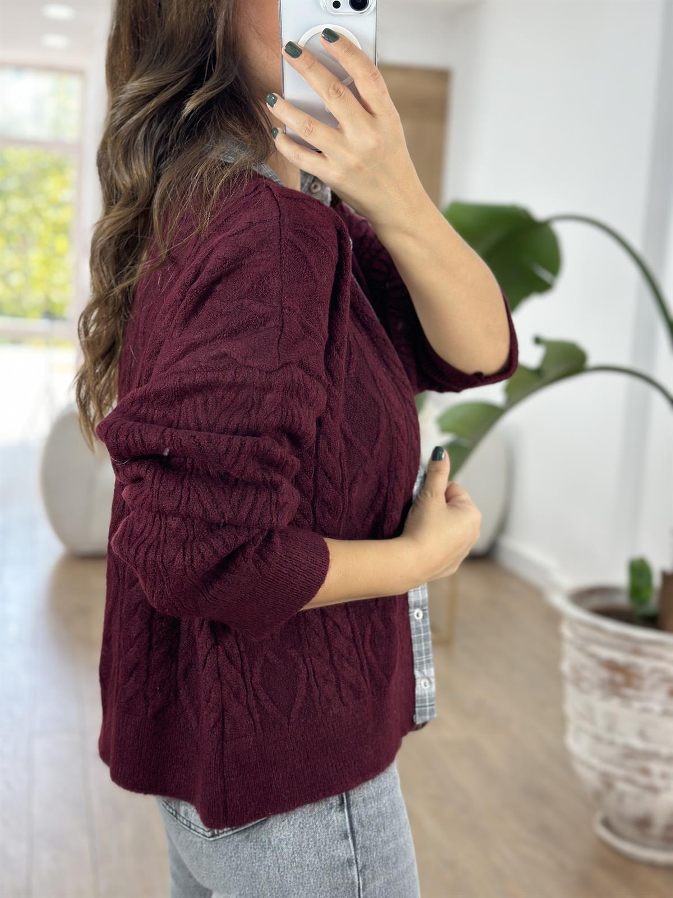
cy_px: 449
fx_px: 1244
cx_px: 336
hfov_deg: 30.3
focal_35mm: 48
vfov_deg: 39.7
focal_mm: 6.86
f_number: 1.78
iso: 100
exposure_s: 1/141
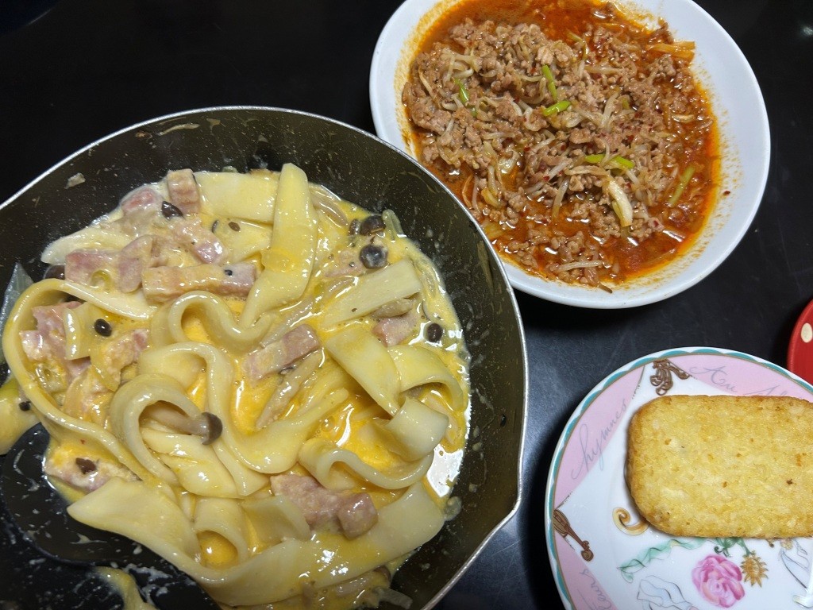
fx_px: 611
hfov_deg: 67.3
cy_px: 305
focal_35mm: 26
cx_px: 406
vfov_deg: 53.1
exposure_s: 1/60
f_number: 1.5
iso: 100
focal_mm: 5.7
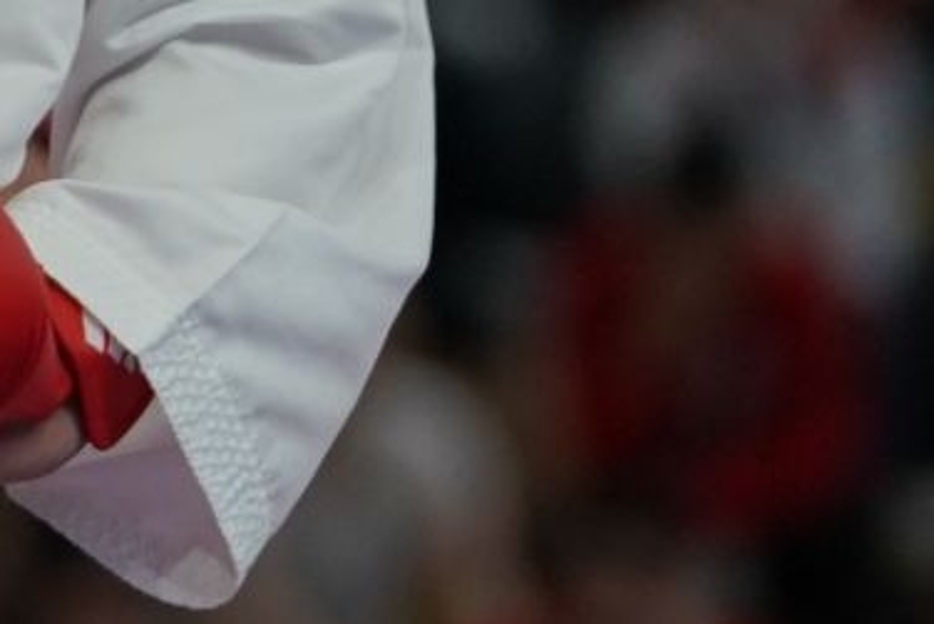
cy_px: -418
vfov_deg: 1.4
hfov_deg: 2.1
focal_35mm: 976
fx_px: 25330
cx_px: -507
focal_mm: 136
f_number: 2.8
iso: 1000
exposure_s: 1/1000
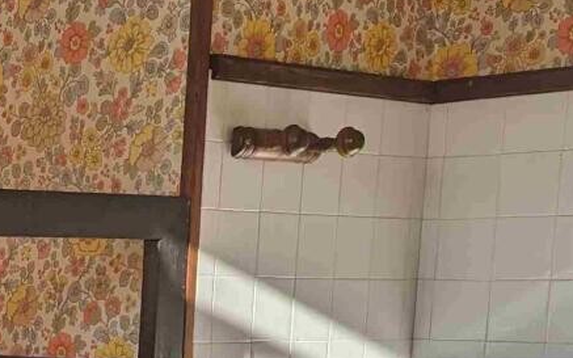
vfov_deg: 11.1
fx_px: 1749
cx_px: -249
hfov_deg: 17.1
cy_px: 578
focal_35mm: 112
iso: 46
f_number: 1.85
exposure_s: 1/2020
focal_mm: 6.81
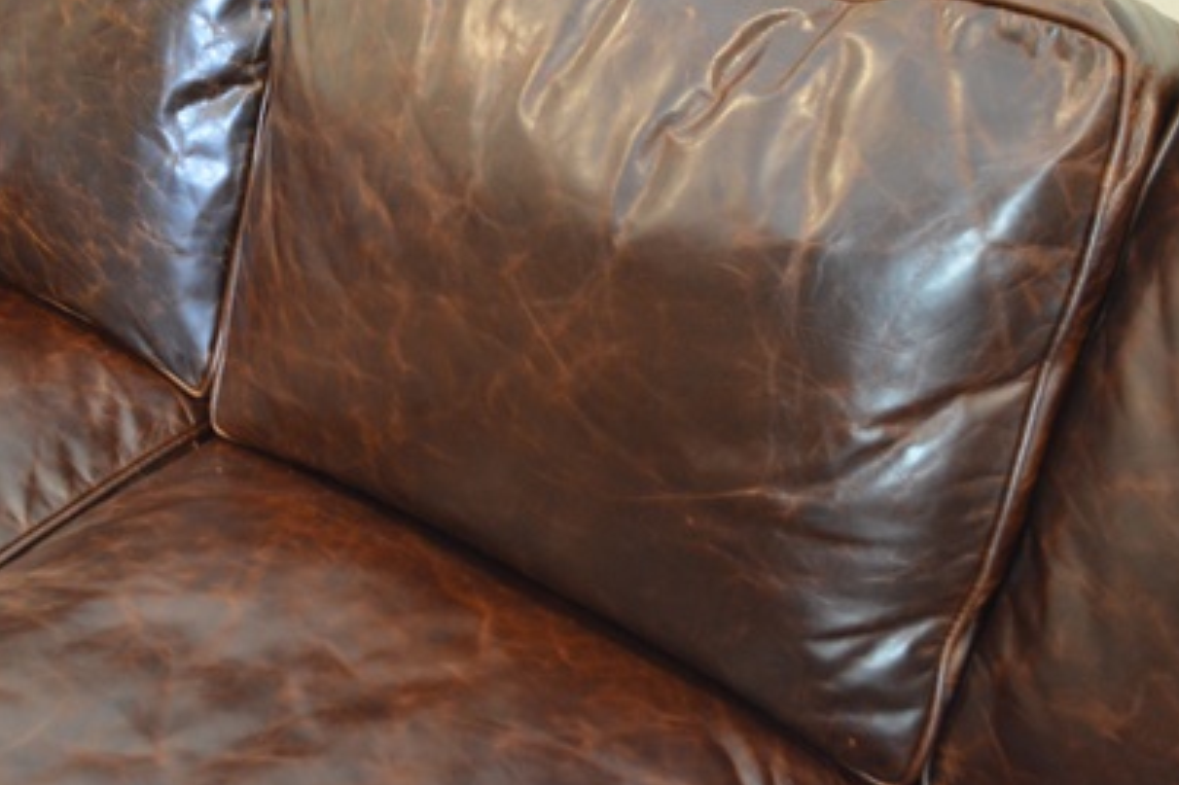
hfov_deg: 39.9
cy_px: 210
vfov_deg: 27.2
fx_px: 1604
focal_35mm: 49
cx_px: 394
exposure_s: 1/30
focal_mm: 22
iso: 2500
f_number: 3.8
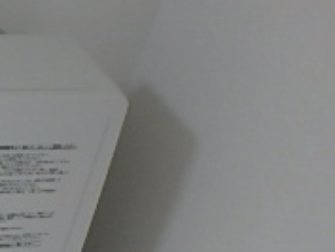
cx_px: -184
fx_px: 736
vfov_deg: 17.8
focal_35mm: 76
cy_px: 354
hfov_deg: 21.2
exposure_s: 1/30
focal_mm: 3.7
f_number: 3.5
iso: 200
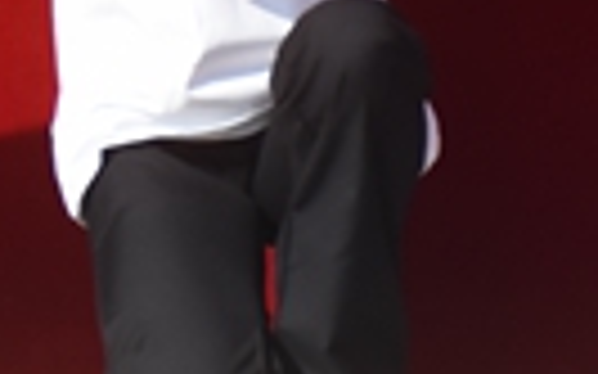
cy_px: -421
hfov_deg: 5.9
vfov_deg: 3.7
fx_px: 5751
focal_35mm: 353
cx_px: -216
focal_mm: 56
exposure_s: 1/6400
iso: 1000
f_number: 4.8
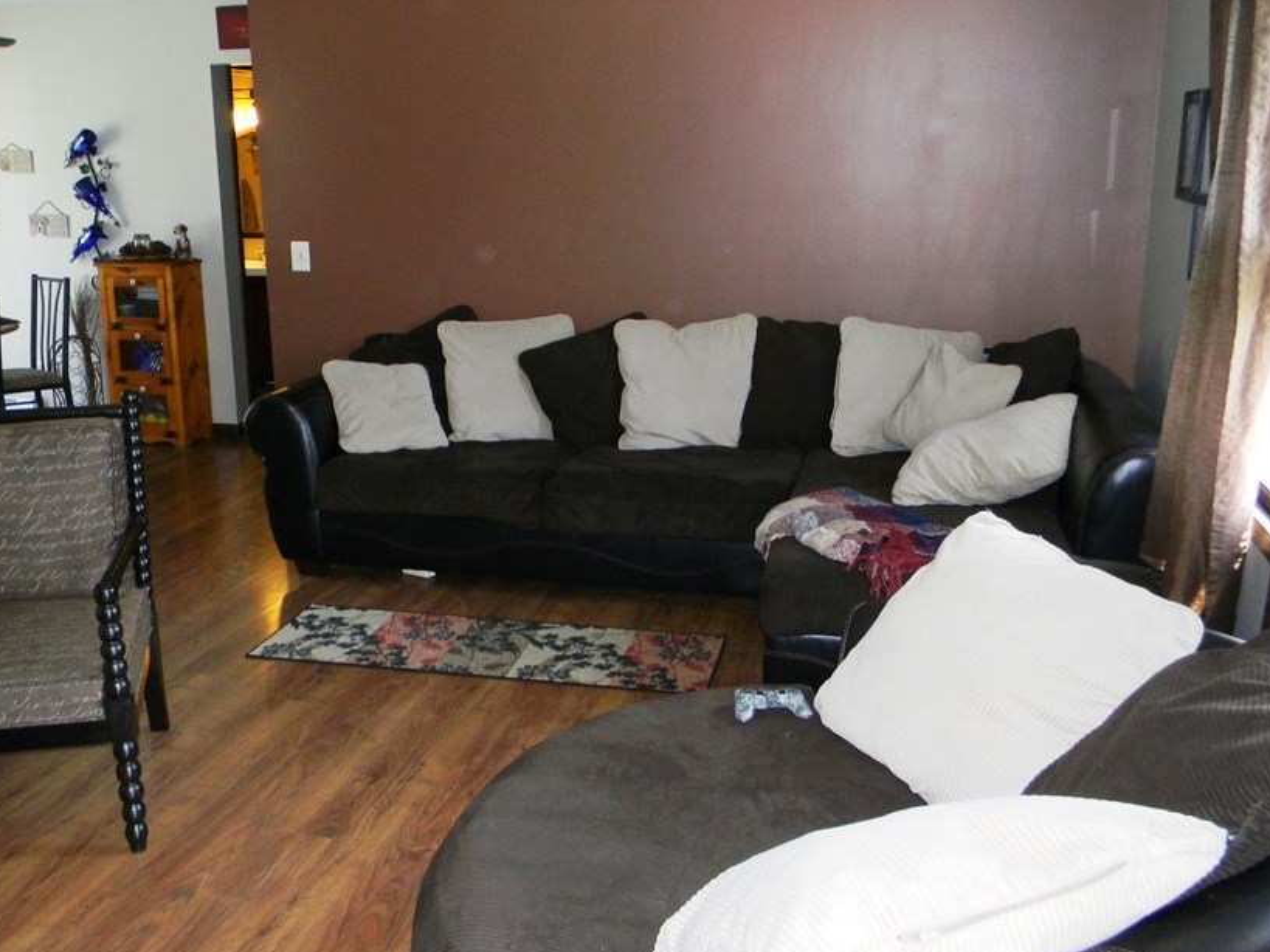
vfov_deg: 40.7
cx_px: 585
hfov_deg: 52.6
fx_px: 1284
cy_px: 467
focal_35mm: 35
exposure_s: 1/26
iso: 247
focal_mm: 5
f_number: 3.5
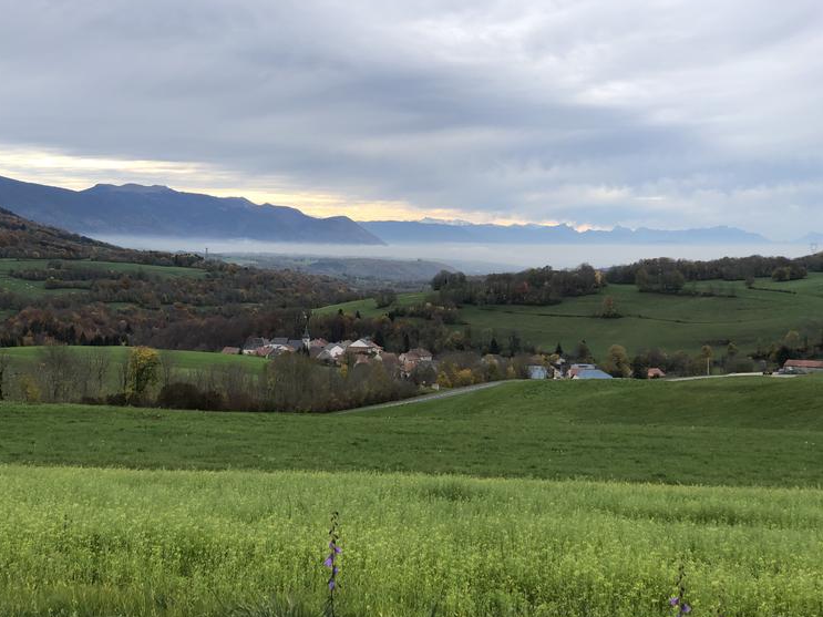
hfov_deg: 34.3
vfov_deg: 26.1
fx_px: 1331
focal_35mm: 56
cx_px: 382
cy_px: 323
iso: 16
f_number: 2.4
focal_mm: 6
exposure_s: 1/425
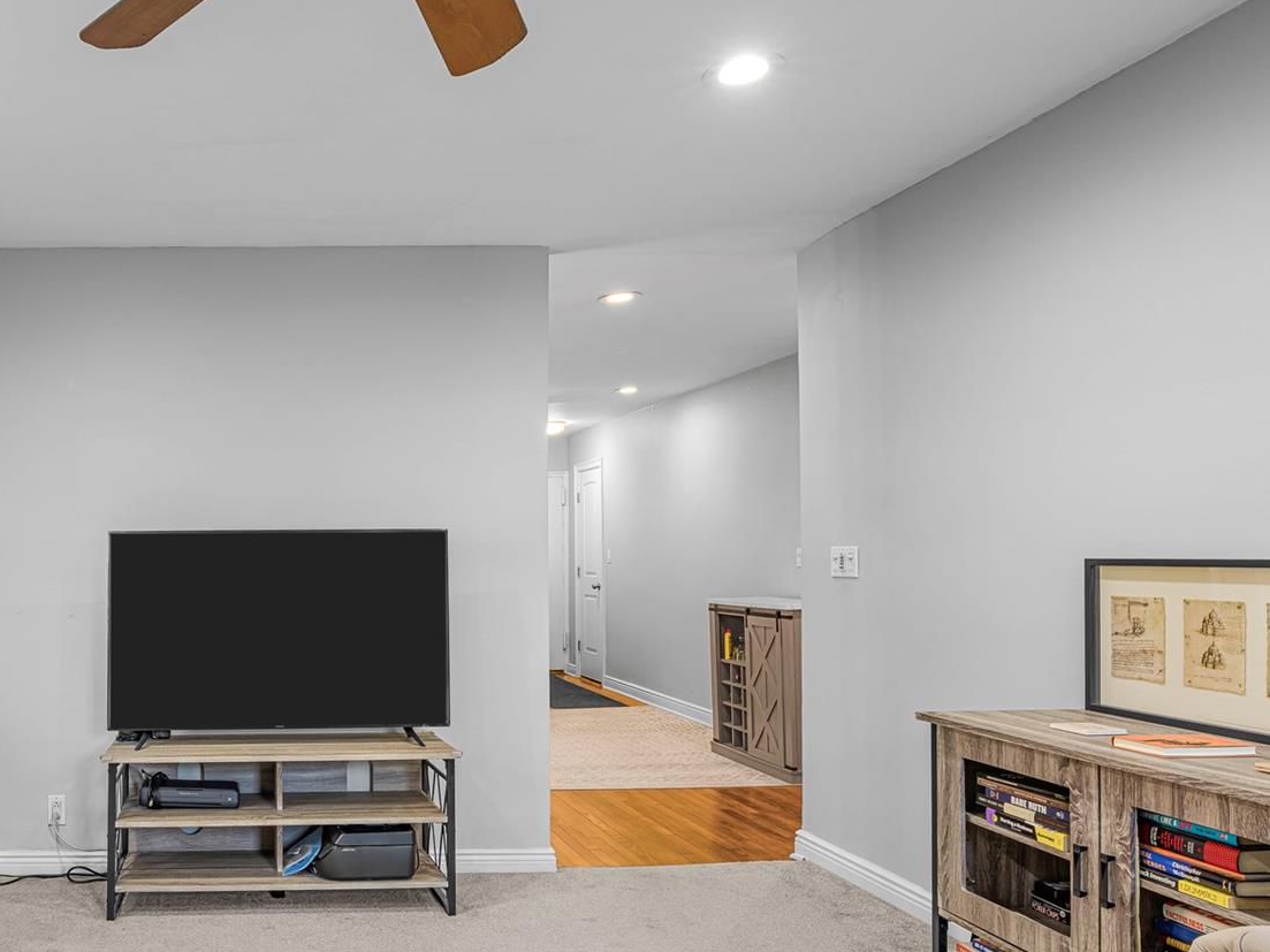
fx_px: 917
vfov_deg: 54.6
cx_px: 279
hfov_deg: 64.1
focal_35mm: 25
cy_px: 561
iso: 250
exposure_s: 1/1.67
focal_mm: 14
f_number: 9
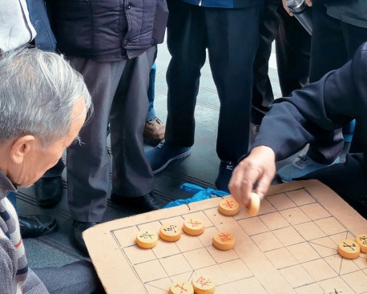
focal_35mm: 69
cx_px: 149
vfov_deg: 21.8
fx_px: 750
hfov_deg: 27.4
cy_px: 48
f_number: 1.8
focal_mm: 5.58
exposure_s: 1/50
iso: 160
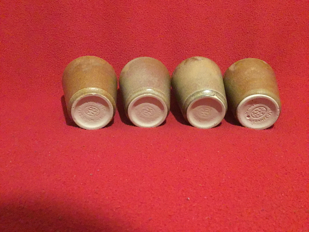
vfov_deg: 45.4
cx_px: 154
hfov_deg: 58.4
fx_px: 277
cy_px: 116
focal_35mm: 31
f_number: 2.4
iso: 800
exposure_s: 1/17
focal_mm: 3.3
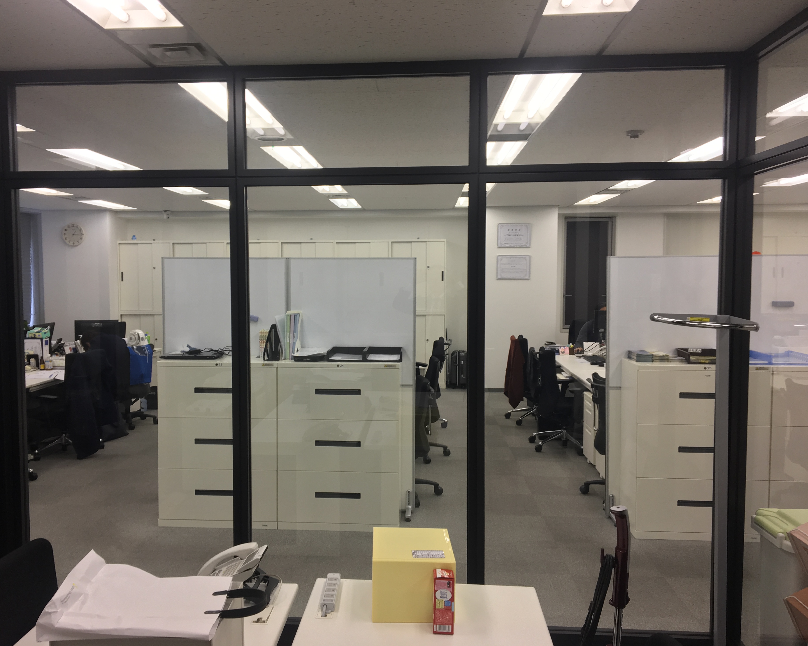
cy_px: 321
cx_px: 366
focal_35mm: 31
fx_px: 741
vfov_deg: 47.1
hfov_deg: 57.1
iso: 25
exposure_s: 1/40
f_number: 2.2
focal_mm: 4.15
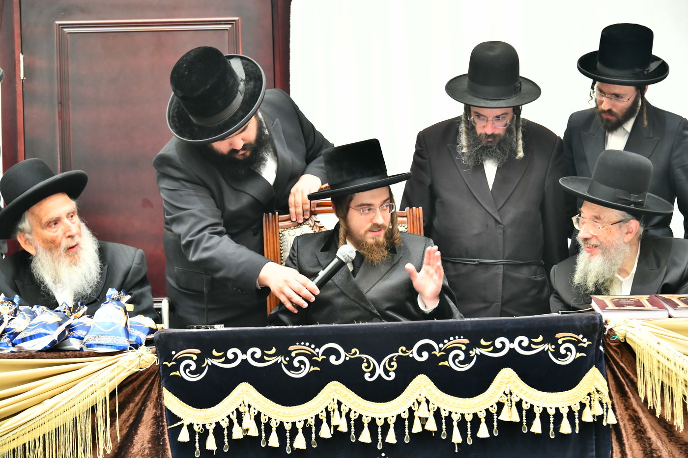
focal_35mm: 100
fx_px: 1911
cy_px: 229
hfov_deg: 20.4
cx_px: 344
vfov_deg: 13.7
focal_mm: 100
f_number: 5.6
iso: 1600
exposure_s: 1/80
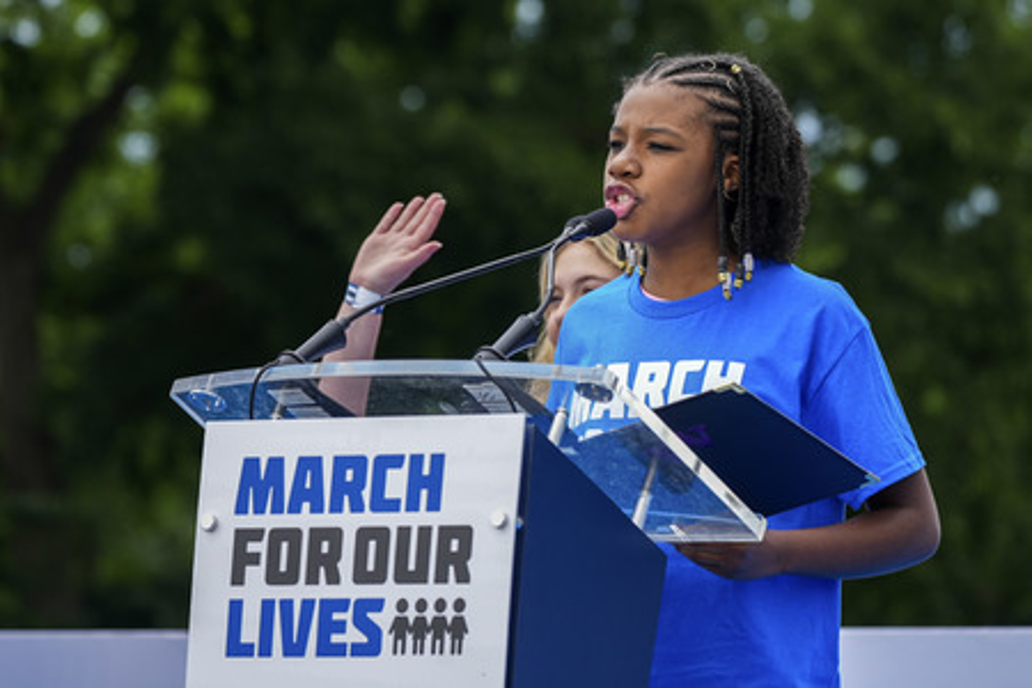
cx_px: 516
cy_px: 344
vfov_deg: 6.7
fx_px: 5905
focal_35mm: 206
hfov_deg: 10.0
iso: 320
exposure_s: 1/500
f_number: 6.3
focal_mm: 206
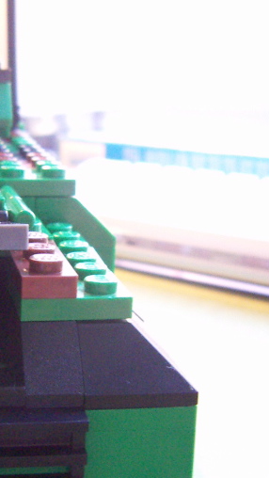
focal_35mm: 70
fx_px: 887
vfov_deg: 30.1
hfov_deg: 16.7
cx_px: -26
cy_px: 283
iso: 200
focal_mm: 4.7
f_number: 2.8
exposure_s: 1/20
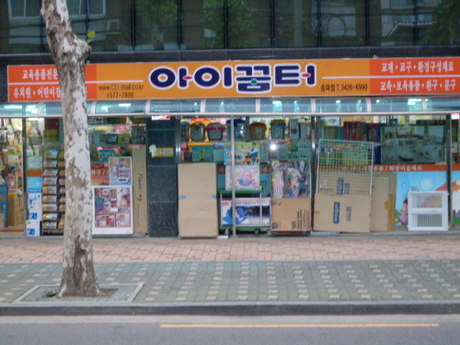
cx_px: 230
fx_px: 1076
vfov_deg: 18.2
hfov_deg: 24.1
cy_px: 172
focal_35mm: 81
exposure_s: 1/60
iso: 200
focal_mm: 13.5
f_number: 4
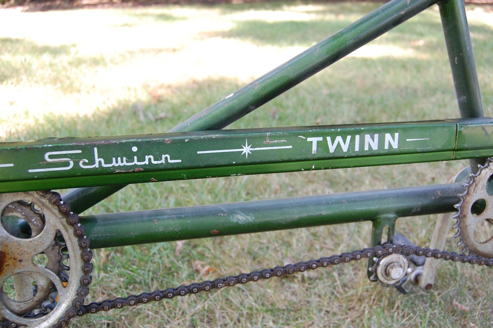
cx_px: 246
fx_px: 472
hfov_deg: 55.1
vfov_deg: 38.3
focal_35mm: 34
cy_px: 164
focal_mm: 23
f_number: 5.6
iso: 800
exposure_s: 1/125
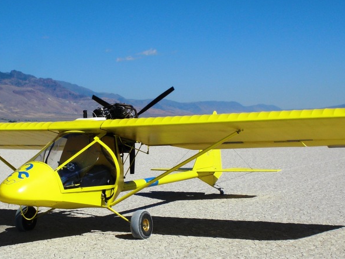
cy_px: 172
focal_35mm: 66
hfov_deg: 29.3
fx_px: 658
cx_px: 143
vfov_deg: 22.2
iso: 64
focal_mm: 6.3
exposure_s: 1/800
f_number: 5.6
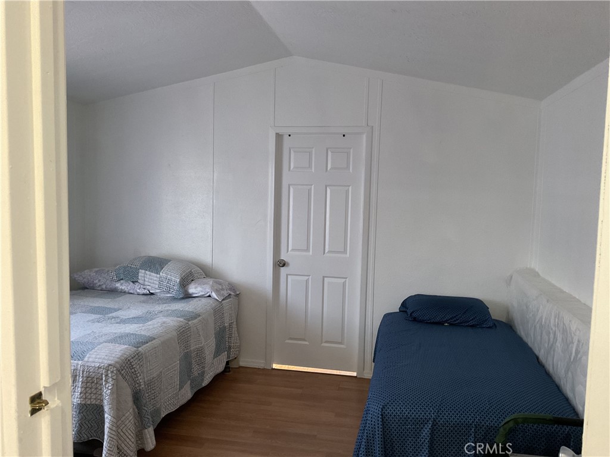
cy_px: 228
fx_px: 511
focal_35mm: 29
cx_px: 305
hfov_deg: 61.7
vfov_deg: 48.2
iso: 160
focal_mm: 3
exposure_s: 1/60
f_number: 1.8
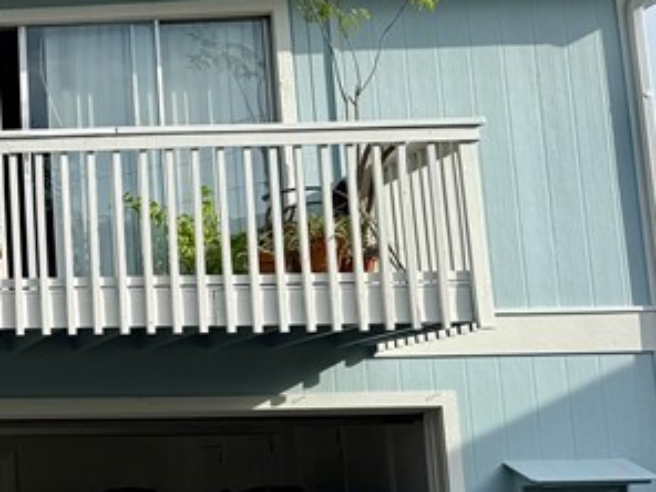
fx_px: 1573
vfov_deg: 17.8
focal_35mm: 83
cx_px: -430
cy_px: 286
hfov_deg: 19.3
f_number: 1.78
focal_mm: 6.76
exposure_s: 1/4405
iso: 80
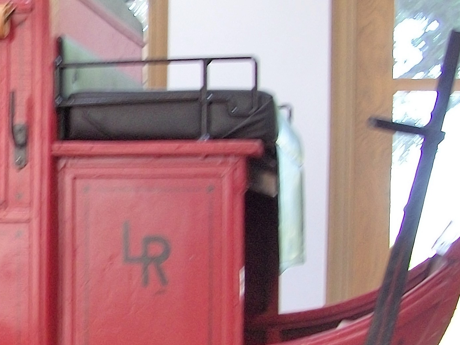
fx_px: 1222
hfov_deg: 19.7
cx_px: -128
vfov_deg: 15.9
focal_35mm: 92
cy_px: 311
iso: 160
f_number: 3.1
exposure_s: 1/15
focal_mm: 6.3
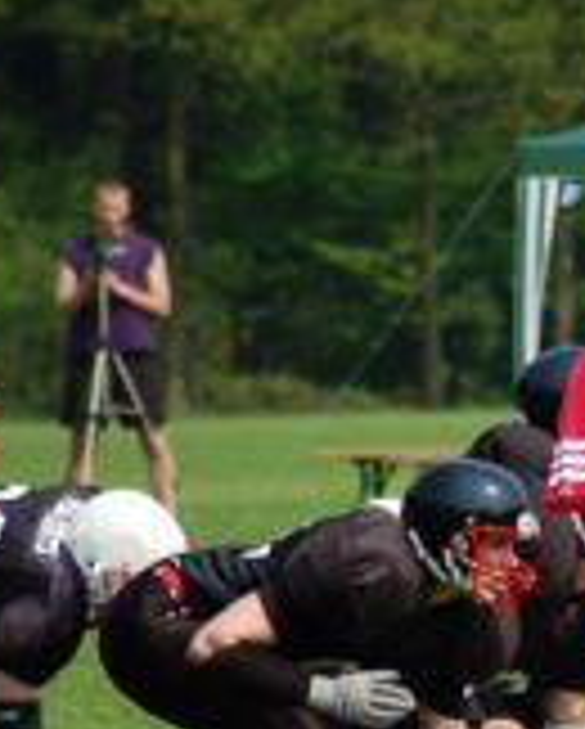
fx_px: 11434
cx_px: 880
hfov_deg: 2.9
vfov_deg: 3.6
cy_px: 626
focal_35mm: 529
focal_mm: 135
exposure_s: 1/1000
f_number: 4.5
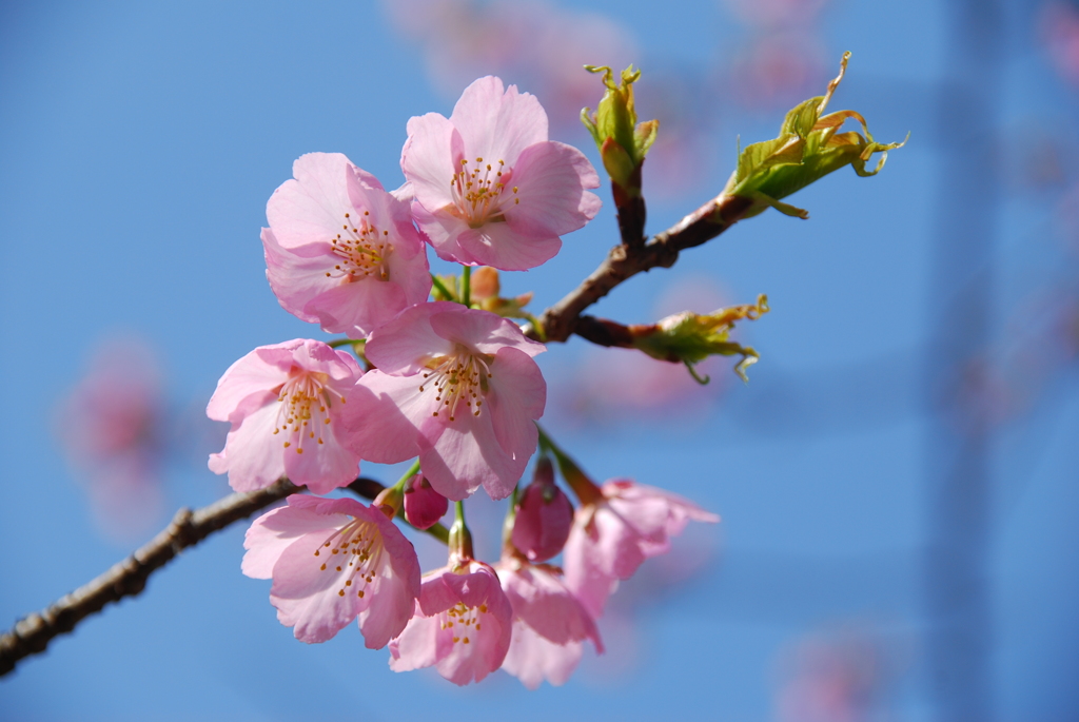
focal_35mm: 174
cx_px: 540
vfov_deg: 7.9
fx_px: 5220
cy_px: 361
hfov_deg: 11.8
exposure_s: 1/400
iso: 100
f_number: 6
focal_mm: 116
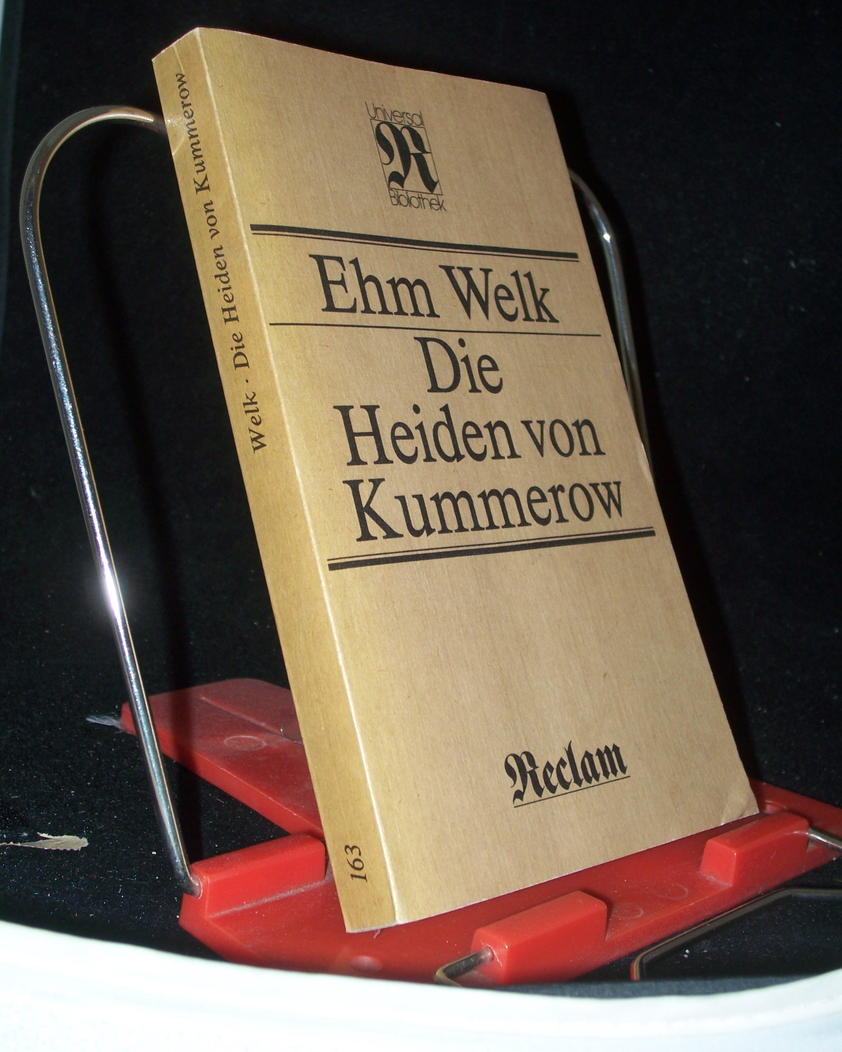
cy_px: 515
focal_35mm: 56
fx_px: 1744
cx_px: 421
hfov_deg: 27.1
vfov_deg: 33.6
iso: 80
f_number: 3.2
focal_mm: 8.7
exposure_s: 1/80
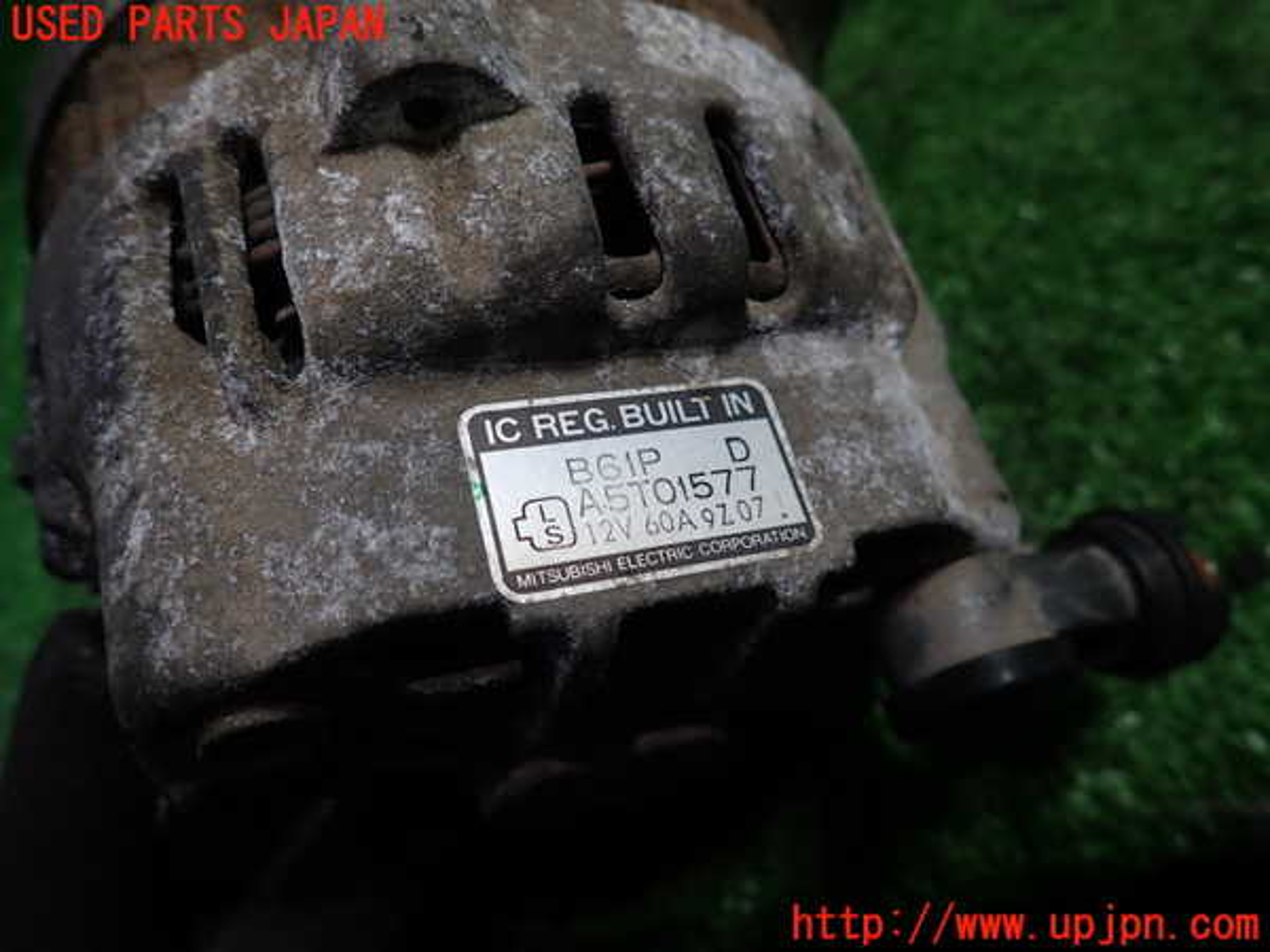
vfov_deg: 54.9
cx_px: 635
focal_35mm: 25
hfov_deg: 69.4
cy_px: 476
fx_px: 917
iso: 160
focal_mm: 4.5
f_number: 2
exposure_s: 1/60
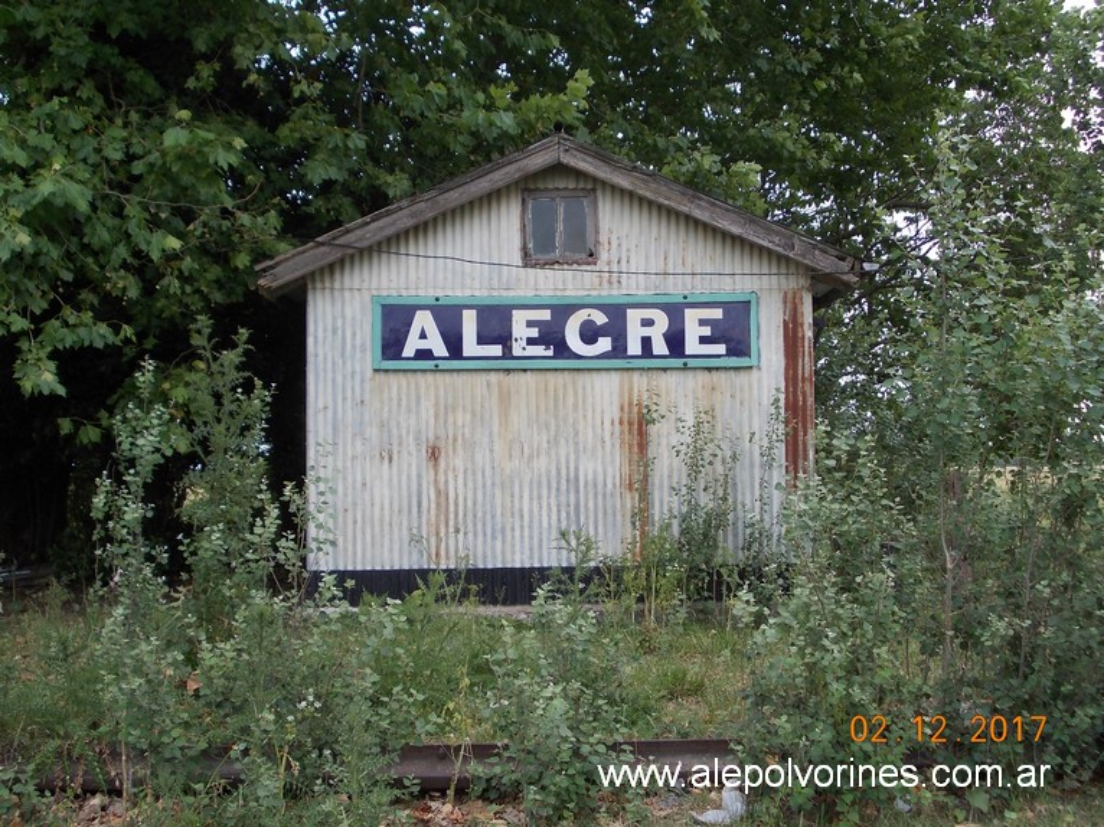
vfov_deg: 33.6
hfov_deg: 43.9
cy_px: 414
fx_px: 1371
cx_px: 552
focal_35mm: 43
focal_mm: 6.1
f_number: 3.3
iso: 80
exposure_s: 1/500
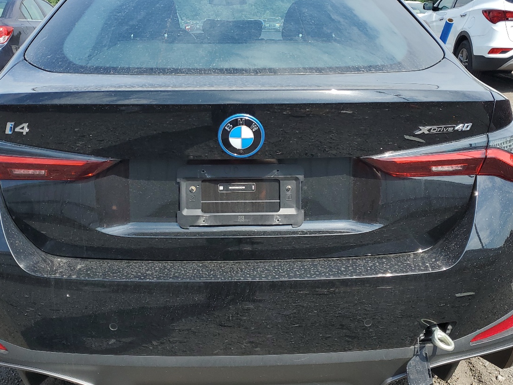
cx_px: 237
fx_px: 563
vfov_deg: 37.7
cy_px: 174
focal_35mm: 38
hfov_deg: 48.9
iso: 50
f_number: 1.5
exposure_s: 1/2000
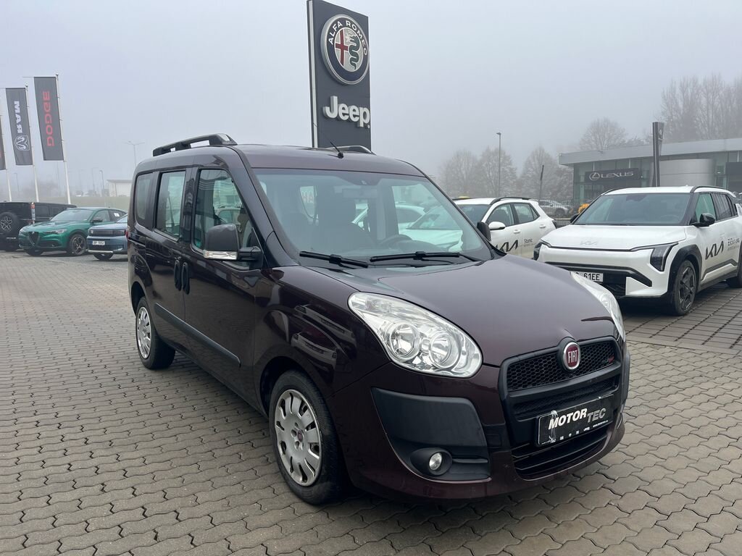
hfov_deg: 67.3
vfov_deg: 53.1
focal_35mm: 26
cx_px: 371
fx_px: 557
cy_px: 278
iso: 50
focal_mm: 5.1
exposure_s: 1/840
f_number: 1.6
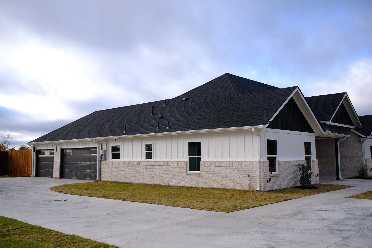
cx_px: 186
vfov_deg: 37.9
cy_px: 124
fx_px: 362
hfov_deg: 54.4
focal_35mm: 35
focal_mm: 23
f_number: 5
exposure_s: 1/210
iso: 100
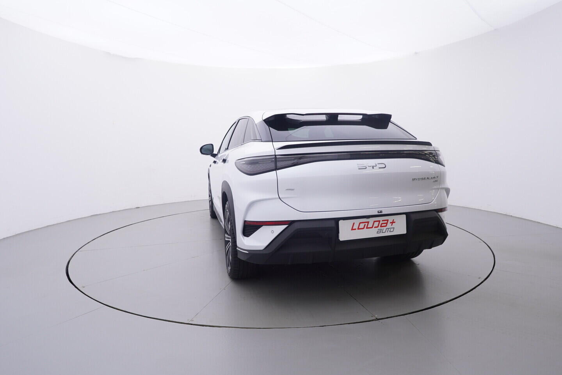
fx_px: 351
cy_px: 188
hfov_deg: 77.3
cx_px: 281
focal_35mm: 22
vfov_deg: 56.2
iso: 200
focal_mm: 15
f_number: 5
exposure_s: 1/80
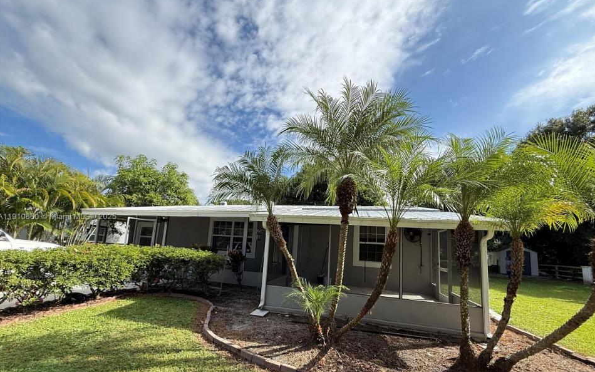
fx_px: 243
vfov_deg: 74.2
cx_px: 297
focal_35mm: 15
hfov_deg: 101.5
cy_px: 217
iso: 64
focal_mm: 2.22
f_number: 2.2
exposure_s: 1/799
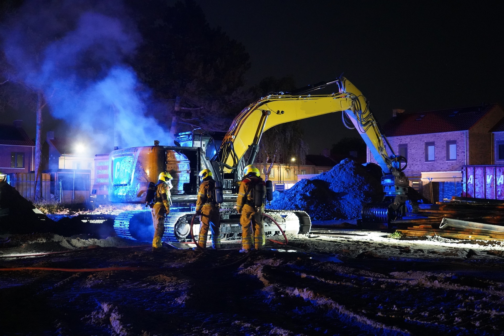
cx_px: 252
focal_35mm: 44
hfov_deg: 44.5
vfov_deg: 30.5
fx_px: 616
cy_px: 168
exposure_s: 1/6
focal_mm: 44
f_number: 4
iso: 12800
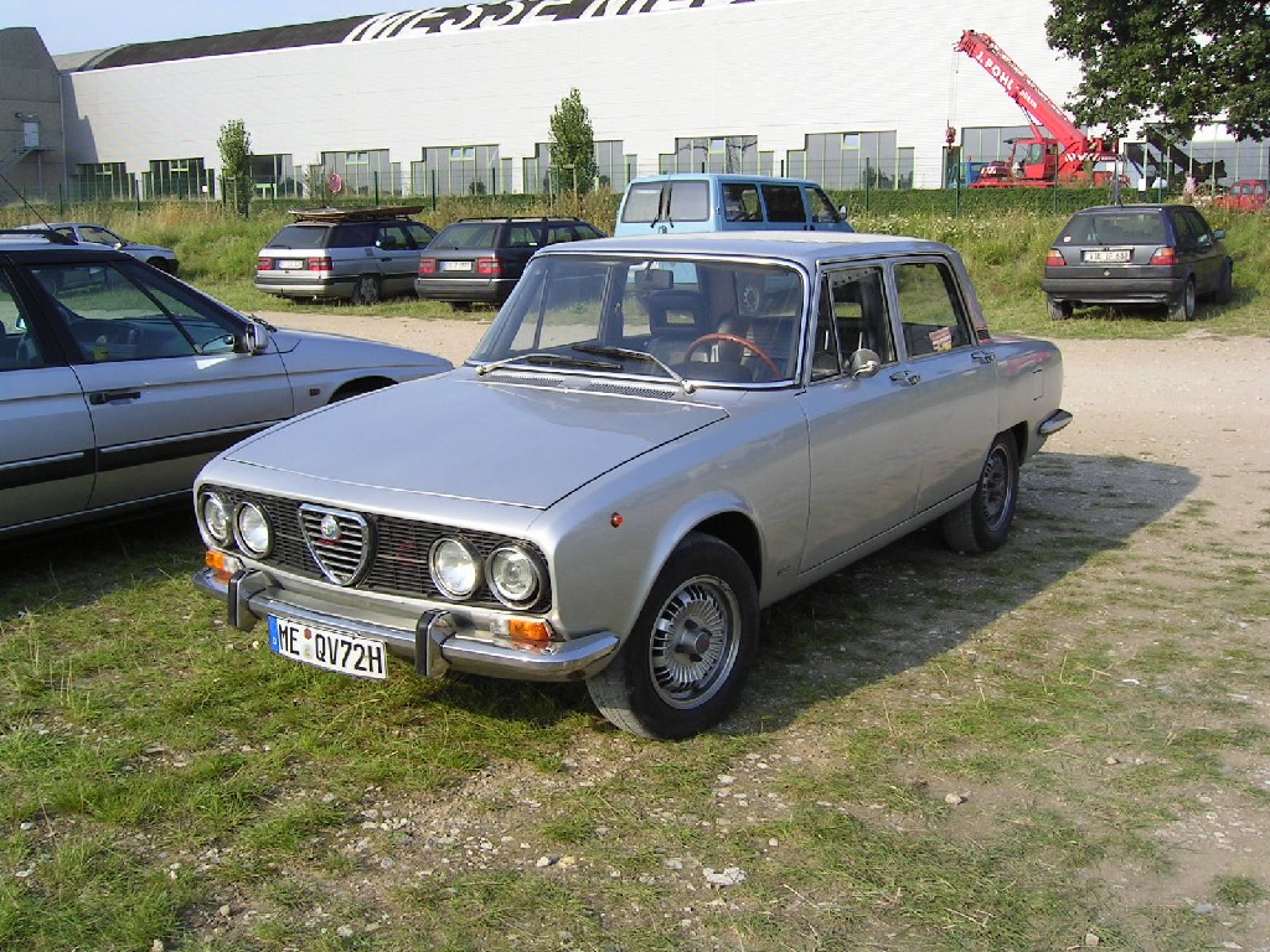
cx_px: 635
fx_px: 1321
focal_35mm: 36
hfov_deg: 51.4
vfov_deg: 39.7
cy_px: 476
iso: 50
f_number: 4.8
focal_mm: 5.6
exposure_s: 1/243
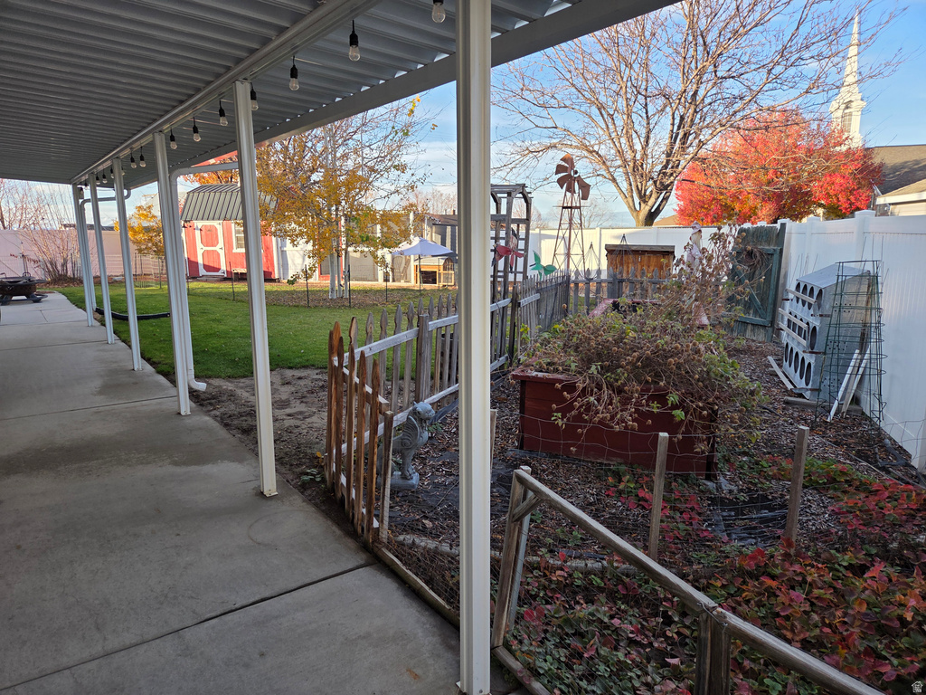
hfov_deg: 73.9
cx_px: 463
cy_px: 348
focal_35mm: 23
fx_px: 615
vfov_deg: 58.9
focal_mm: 5.4
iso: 80
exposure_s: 1/1339
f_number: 1.8
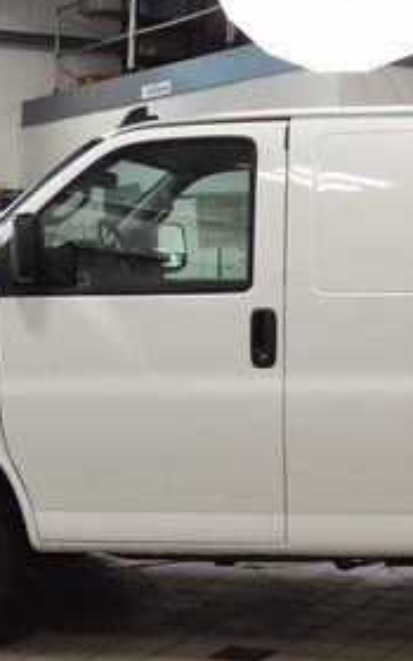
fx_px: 1513
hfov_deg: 15.2
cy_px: 374
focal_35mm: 84
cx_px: 422
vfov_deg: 24.6
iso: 900
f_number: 8
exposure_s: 1/60
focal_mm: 24
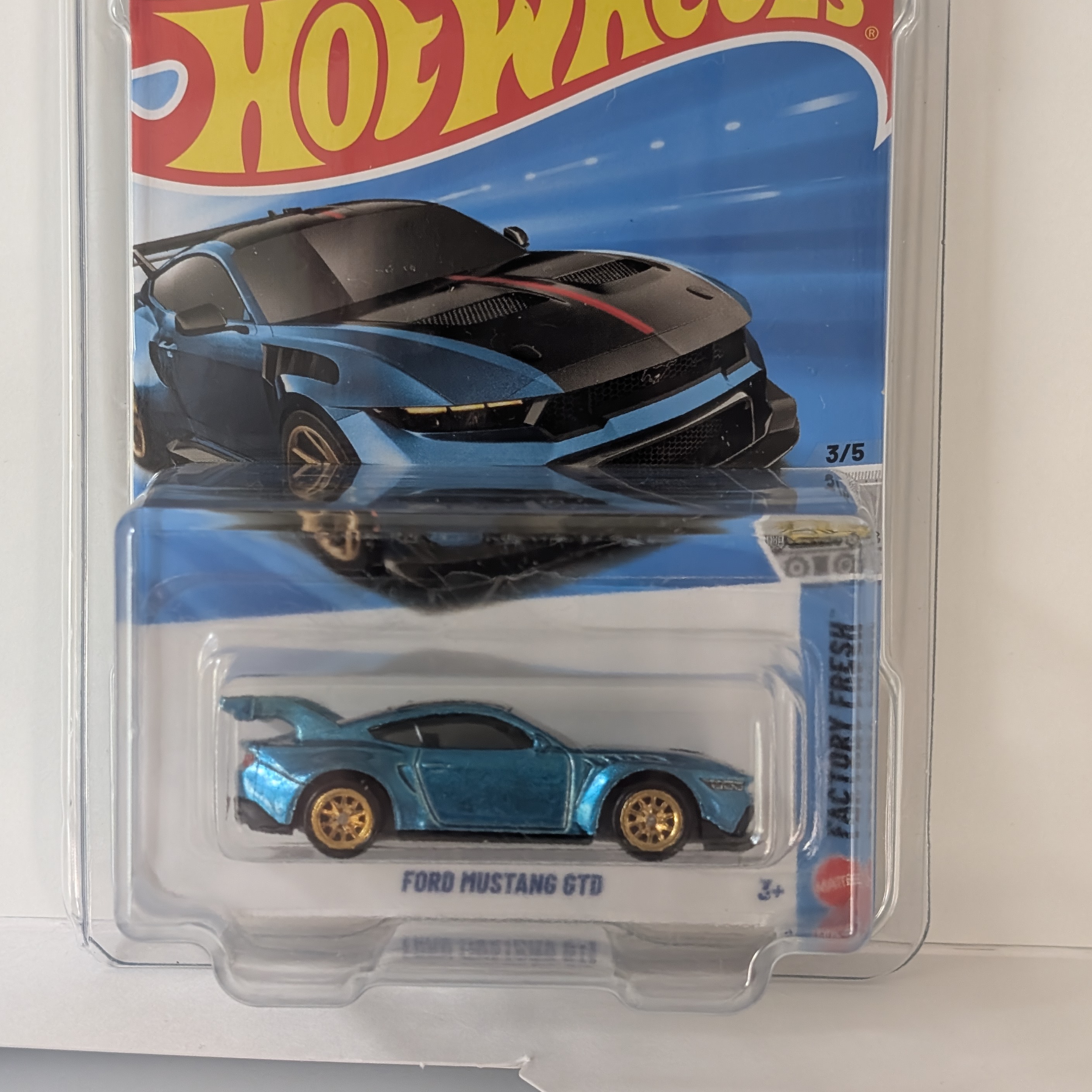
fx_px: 2248
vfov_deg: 27.3
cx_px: 509
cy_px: 517
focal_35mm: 63
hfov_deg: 27.3
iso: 239
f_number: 1.68
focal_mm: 6.9
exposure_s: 1/78.6
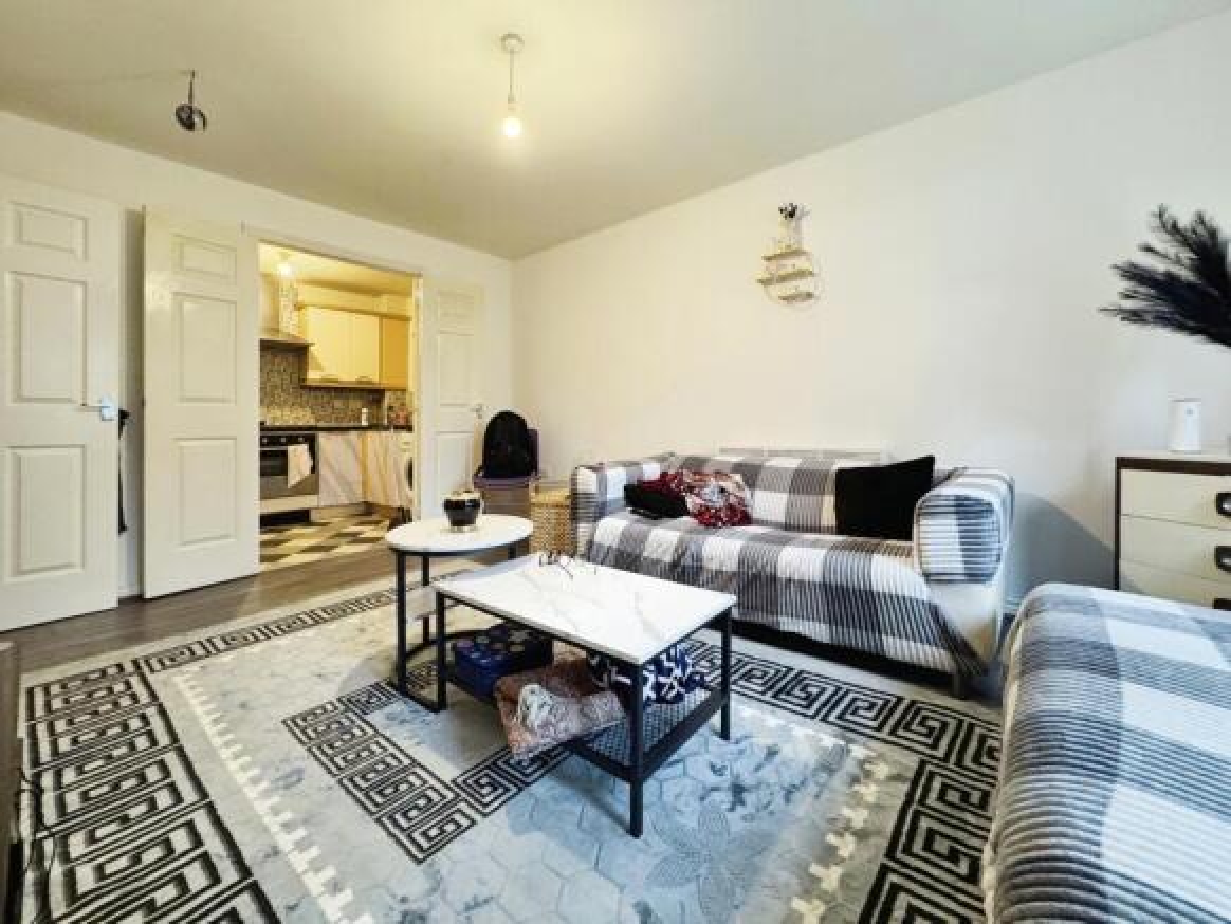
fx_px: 498
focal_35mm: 14
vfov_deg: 85.7
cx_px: 616
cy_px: 462
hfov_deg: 102.0
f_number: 2.2
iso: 250
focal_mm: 2.22
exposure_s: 1/50
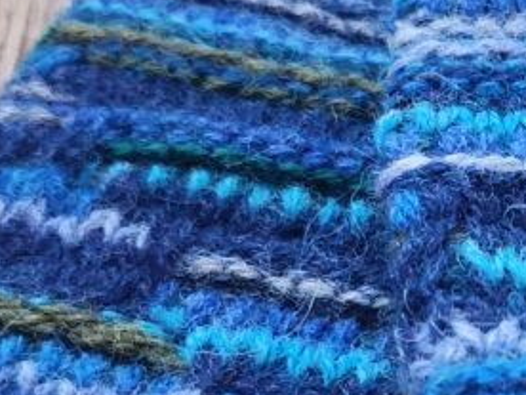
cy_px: 319
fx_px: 1322
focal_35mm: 87
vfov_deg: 16.8
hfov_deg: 21.6
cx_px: 539
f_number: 1.8
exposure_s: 1/25
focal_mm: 5
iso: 1000
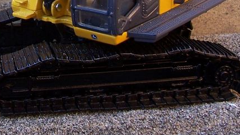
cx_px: 1
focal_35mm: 91
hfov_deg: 22.5
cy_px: -54
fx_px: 579
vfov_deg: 12.7
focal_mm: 6
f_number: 2.8
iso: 80
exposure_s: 1/180
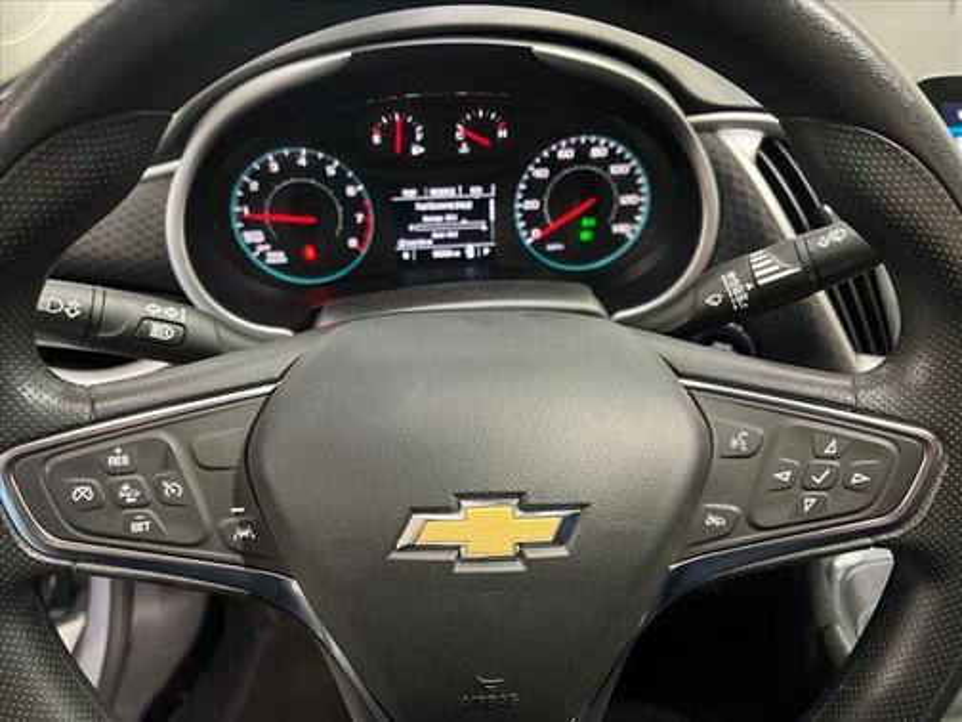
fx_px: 723
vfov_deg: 53.1
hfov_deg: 67.3
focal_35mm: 26
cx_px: 481
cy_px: 361
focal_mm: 5.7
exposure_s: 1/40
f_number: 1.5
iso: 640
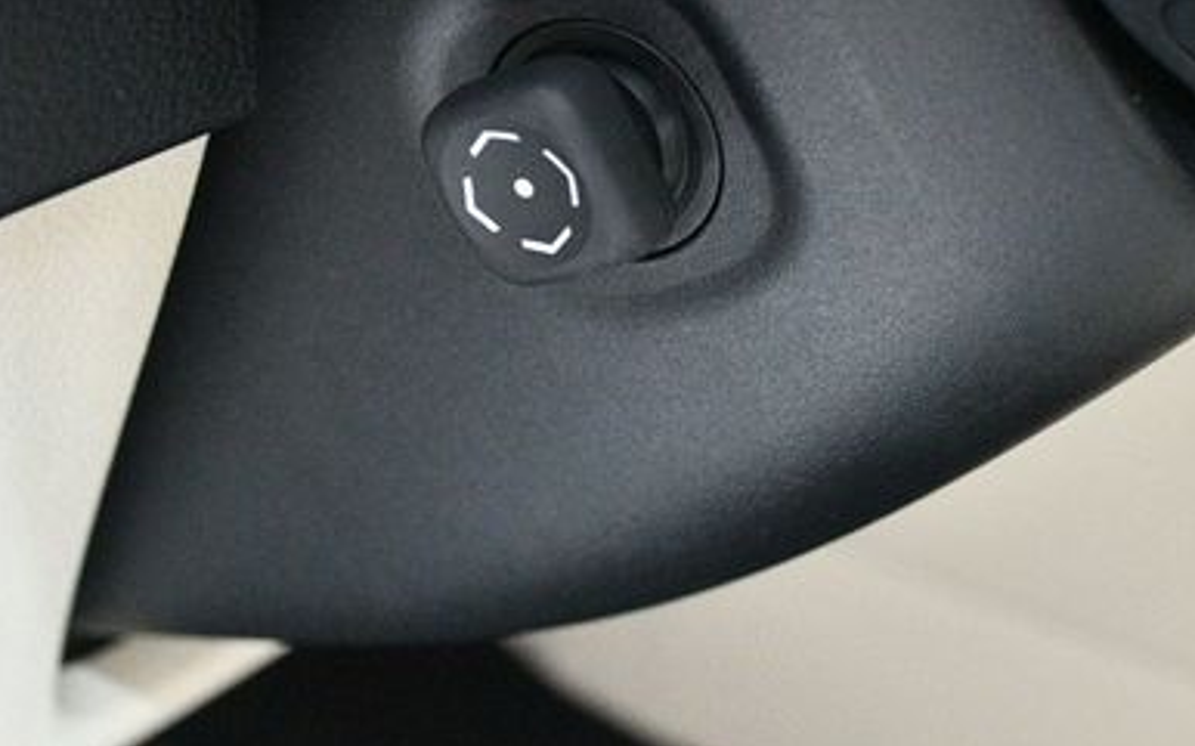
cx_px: 582
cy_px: 254
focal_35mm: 81
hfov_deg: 25.5
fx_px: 2637
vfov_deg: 16.1
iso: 9000
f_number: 4.8
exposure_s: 1/60
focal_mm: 32
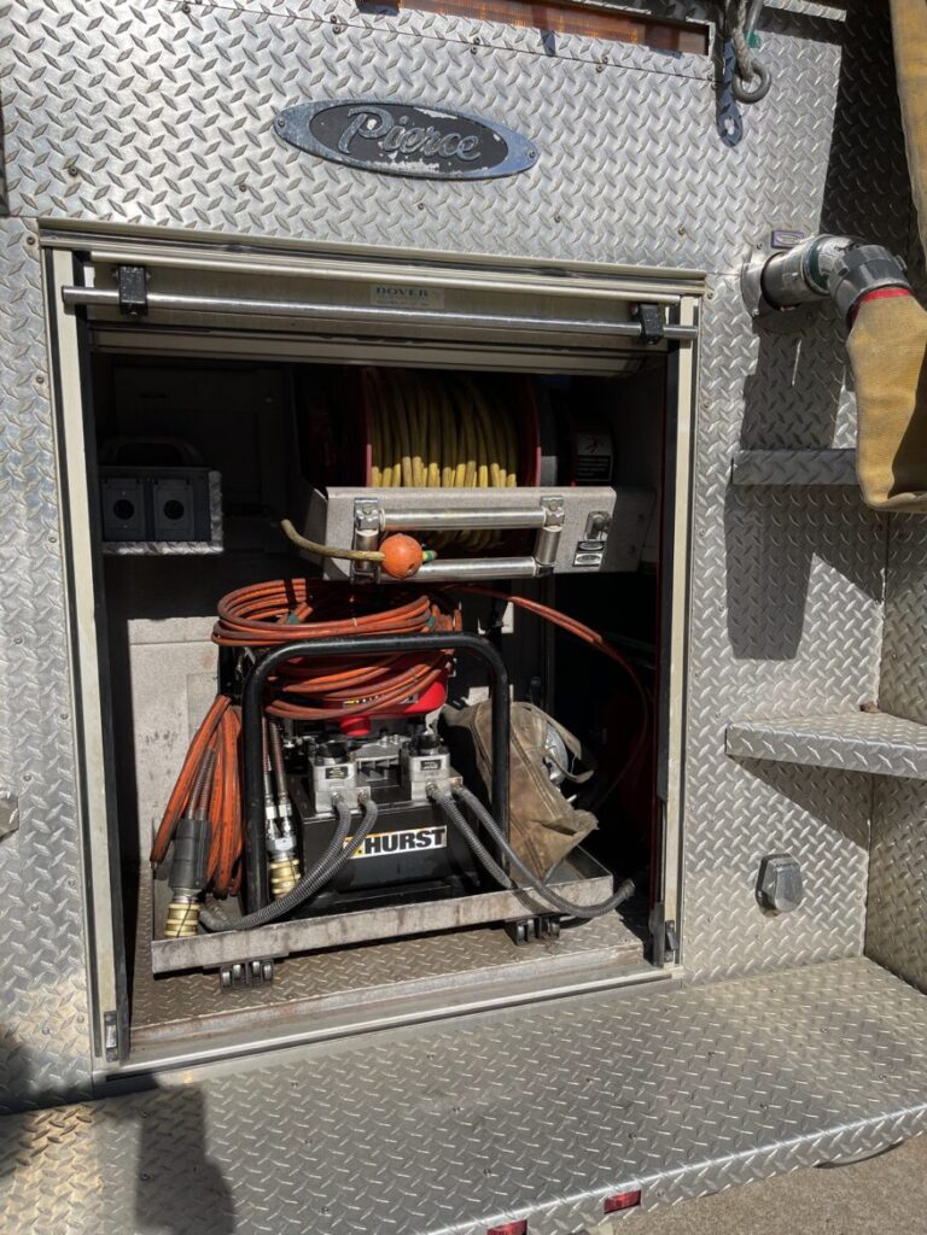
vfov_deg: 67.3
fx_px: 928
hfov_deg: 53.1
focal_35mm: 26
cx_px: 464
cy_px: 618
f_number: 1.6
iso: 32
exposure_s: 1/4348
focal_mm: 5.1
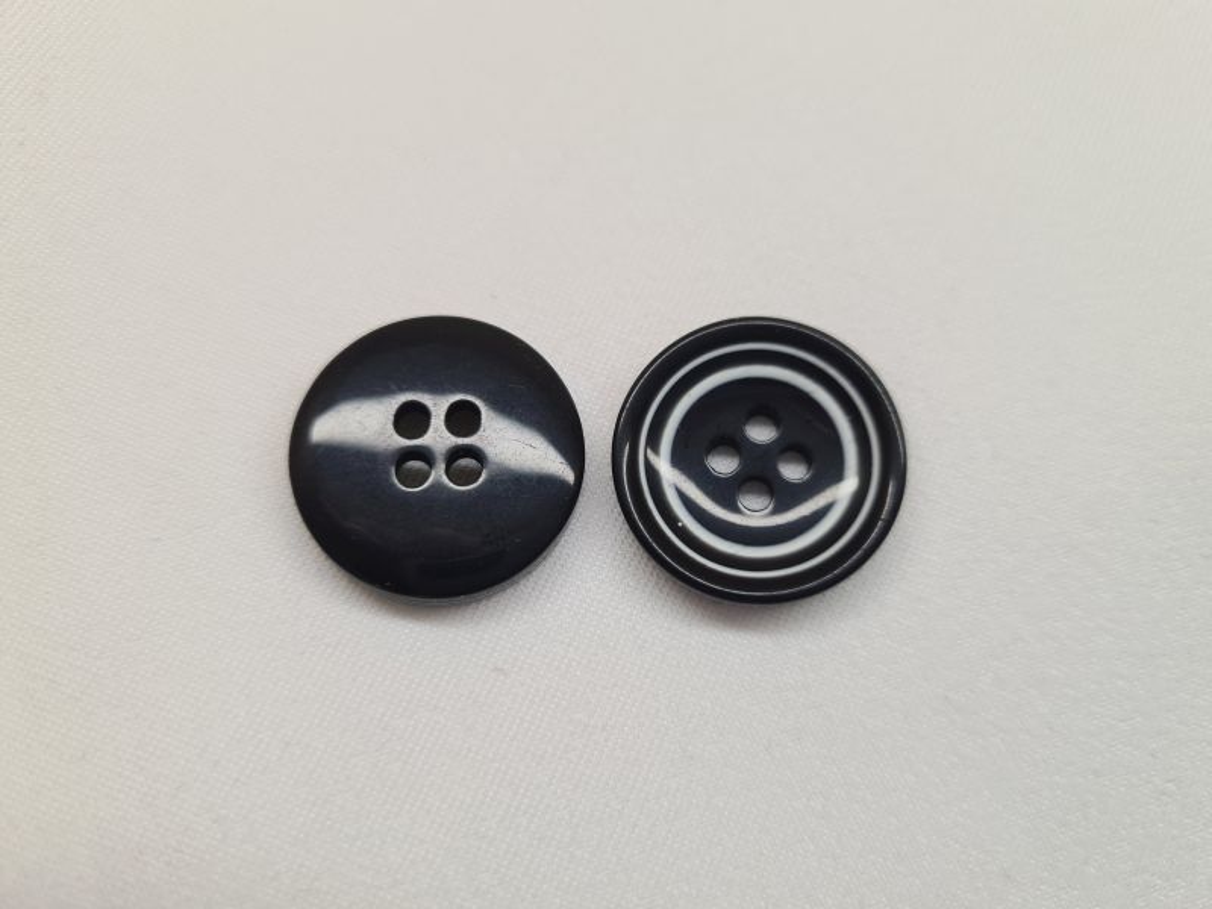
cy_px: 454
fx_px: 910
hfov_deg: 67.3
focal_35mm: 26
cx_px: 606
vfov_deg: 53.1
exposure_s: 1/170
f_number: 1.8
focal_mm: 5.4
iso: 50
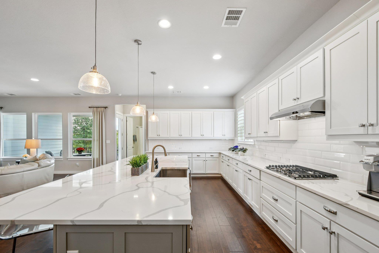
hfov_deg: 100.4
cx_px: 190
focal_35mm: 15
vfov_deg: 77.3
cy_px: 126
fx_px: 158
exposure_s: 1/30
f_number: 8
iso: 400
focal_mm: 10
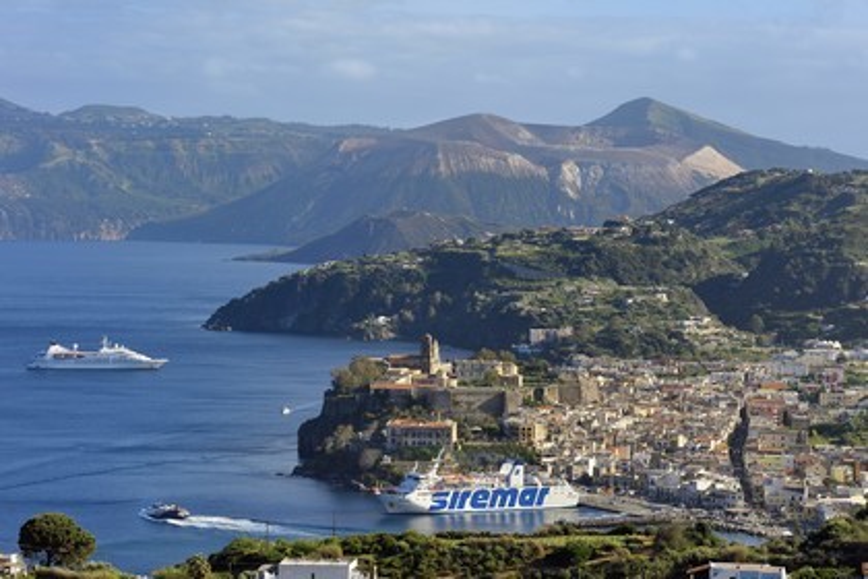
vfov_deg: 11.4
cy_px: 290
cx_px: 434
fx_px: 2893
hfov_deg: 17.1
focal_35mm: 120
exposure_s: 1/320
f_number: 13
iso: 200
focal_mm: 120
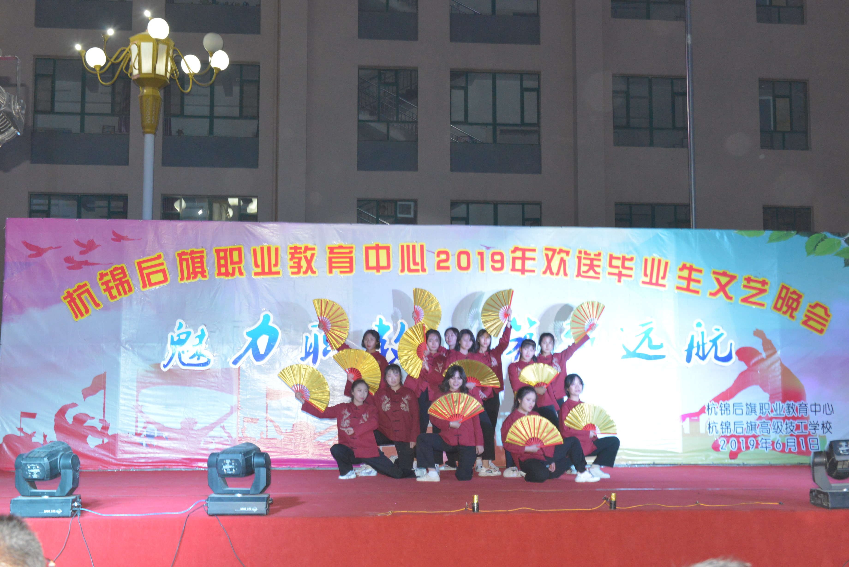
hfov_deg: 41.1
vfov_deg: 28.1
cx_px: 424
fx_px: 1132
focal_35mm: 48
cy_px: 284
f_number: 8
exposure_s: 1/60
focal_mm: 48
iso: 6400
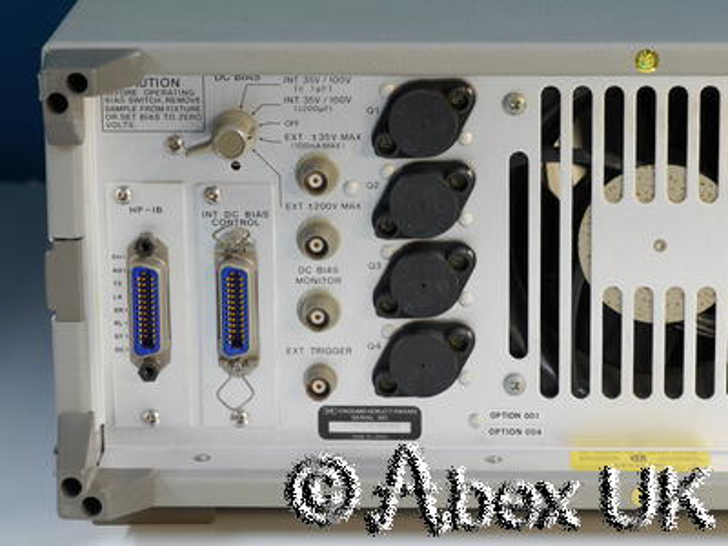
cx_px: 364
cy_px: 273
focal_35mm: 154
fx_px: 3239
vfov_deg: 9.6
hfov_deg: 12.8
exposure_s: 1/3.2
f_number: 8
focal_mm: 77
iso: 200
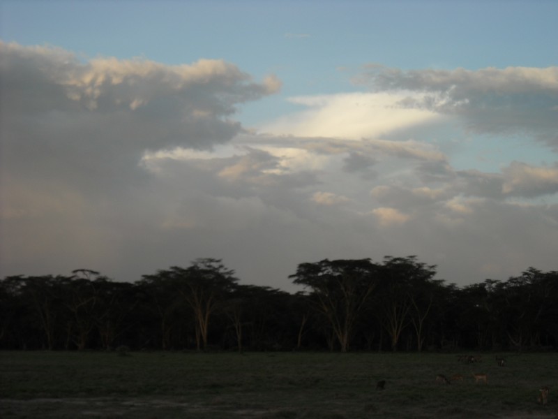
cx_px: 279
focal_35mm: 84
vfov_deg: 17.6
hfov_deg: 23.3
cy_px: 210
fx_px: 1354
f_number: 4.1
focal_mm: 13.73
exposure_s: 1/228
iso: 64
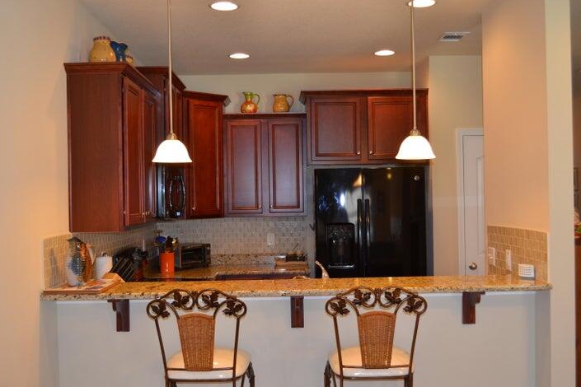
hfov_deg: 48.5
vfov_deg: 33.4
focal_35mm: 40
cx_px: 286
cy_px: 196
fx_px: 646
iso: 560
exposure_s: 1/60
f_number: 4.2
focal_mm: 26
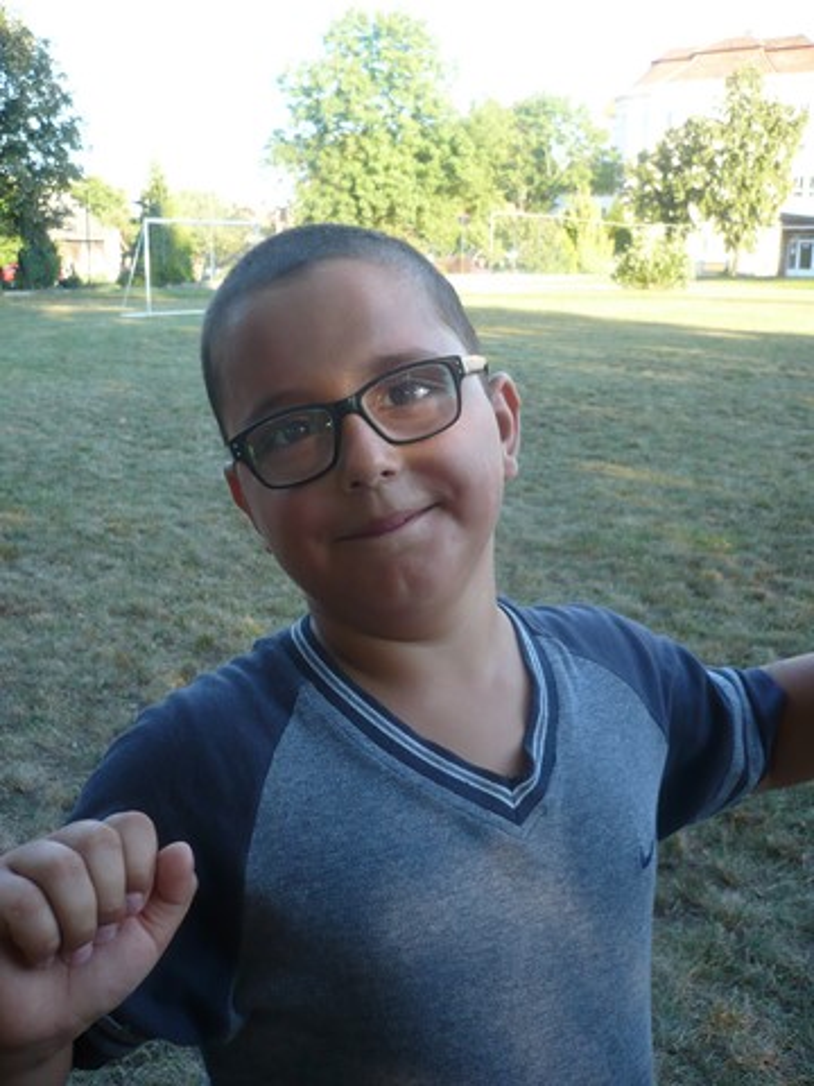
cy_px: 543
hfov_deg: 40.7
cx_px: 407
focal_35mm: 35
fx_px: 1097
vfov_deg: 52.6
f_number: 2.8
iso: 125
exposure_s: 1/125
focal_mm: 5.8
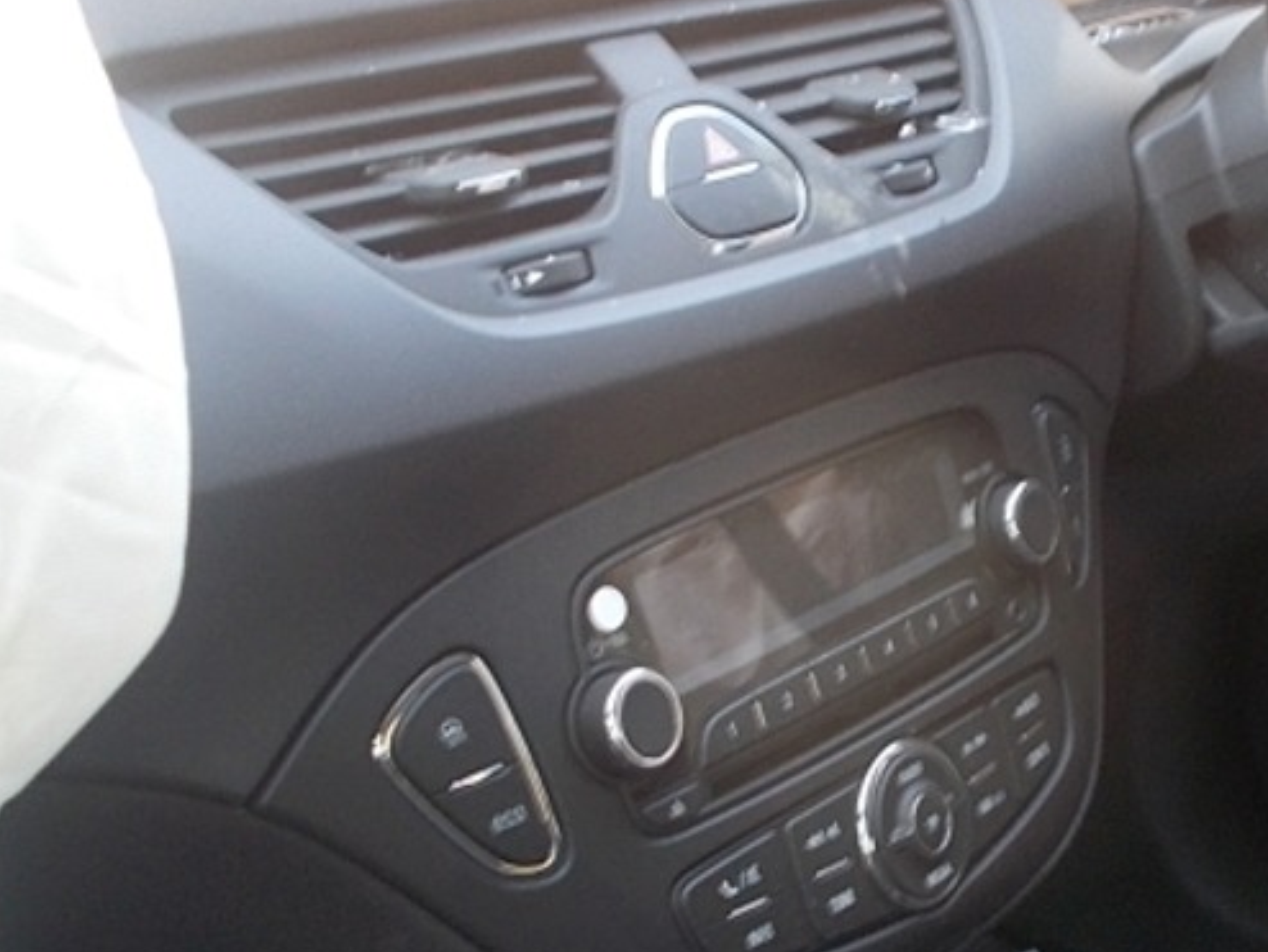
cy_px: 620
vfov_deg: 22.9
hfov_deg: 29.4
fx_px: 2345
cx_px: 1049
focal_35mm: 64
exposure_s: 1/25
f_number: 3.2
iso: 100
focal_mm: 4.6
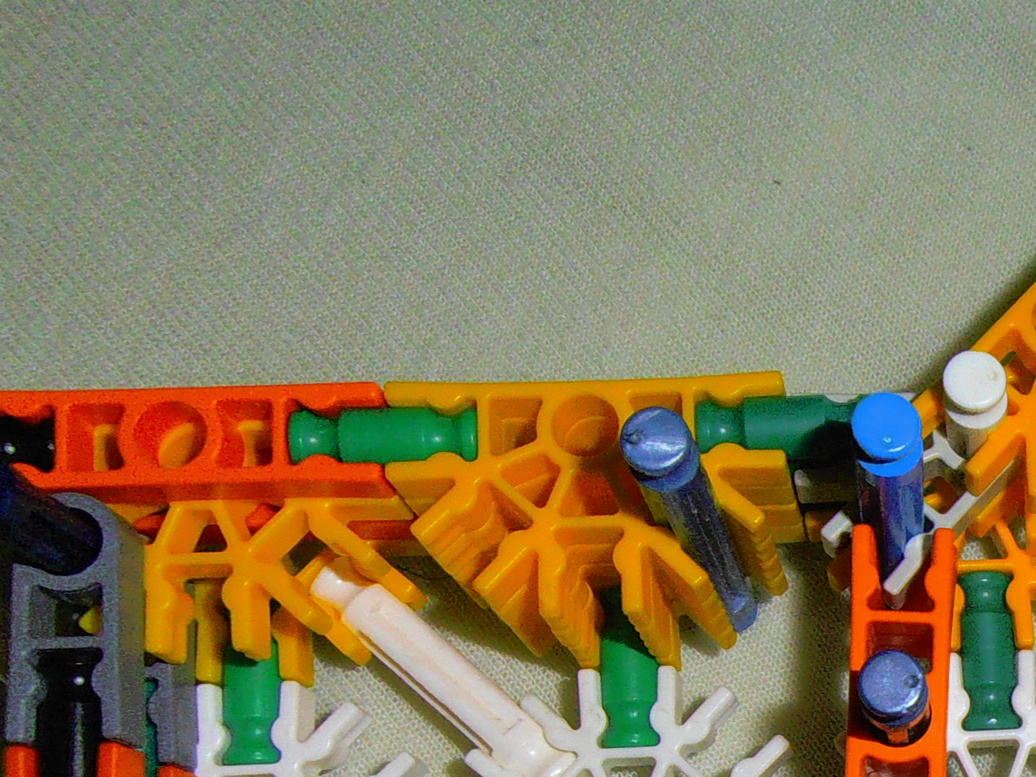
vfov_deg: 21.9
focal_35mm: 64
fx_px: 1915
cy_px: 812
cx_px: 1215
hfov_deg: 27.0
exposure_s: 1/30
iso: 125
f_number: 3
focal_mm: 4.2
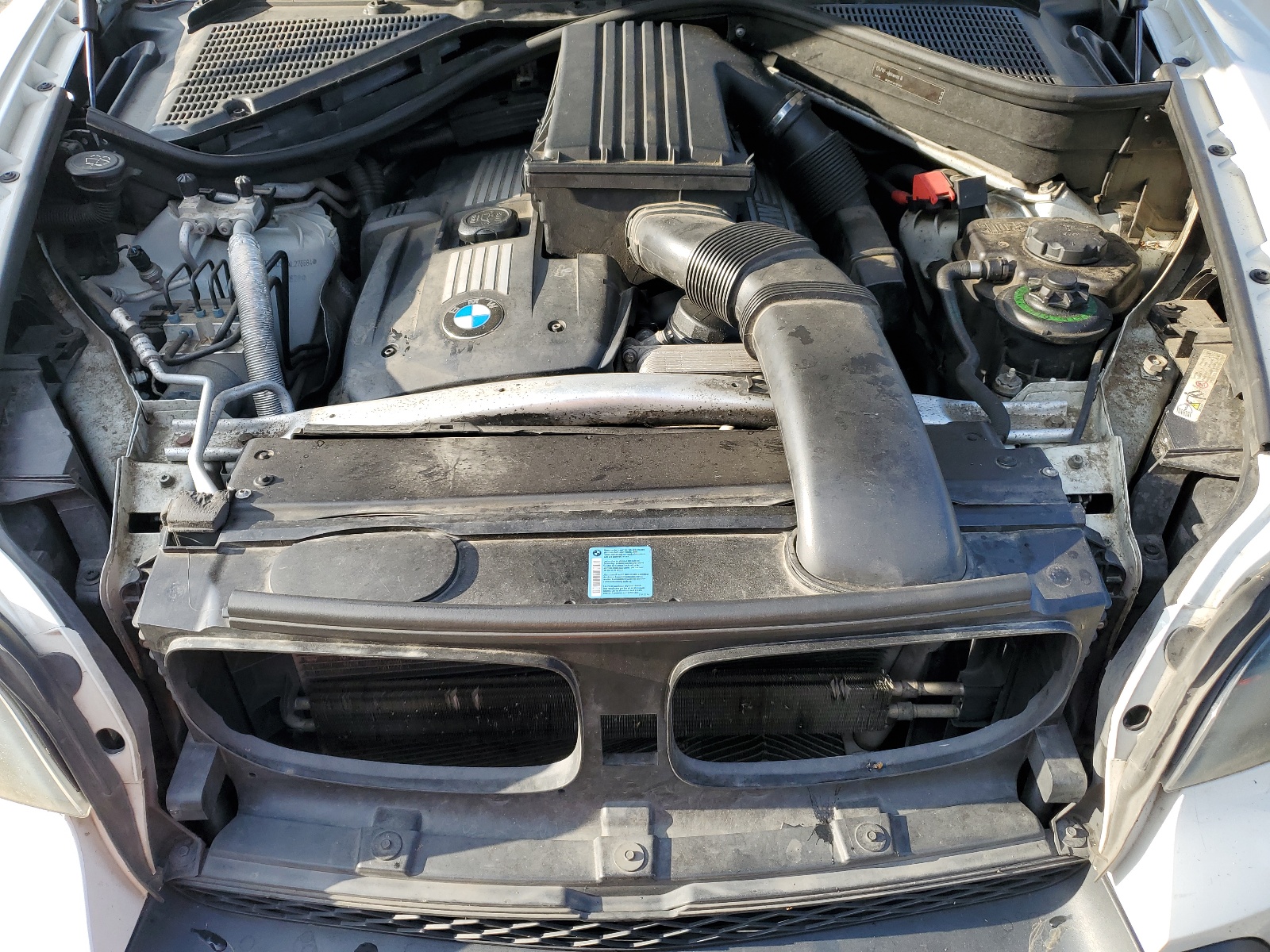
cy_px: 476
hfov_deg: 67.3
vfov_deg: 53.1
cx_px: 635
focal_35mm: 26
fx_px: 954
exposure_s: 1/556
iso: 50
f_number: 1.5
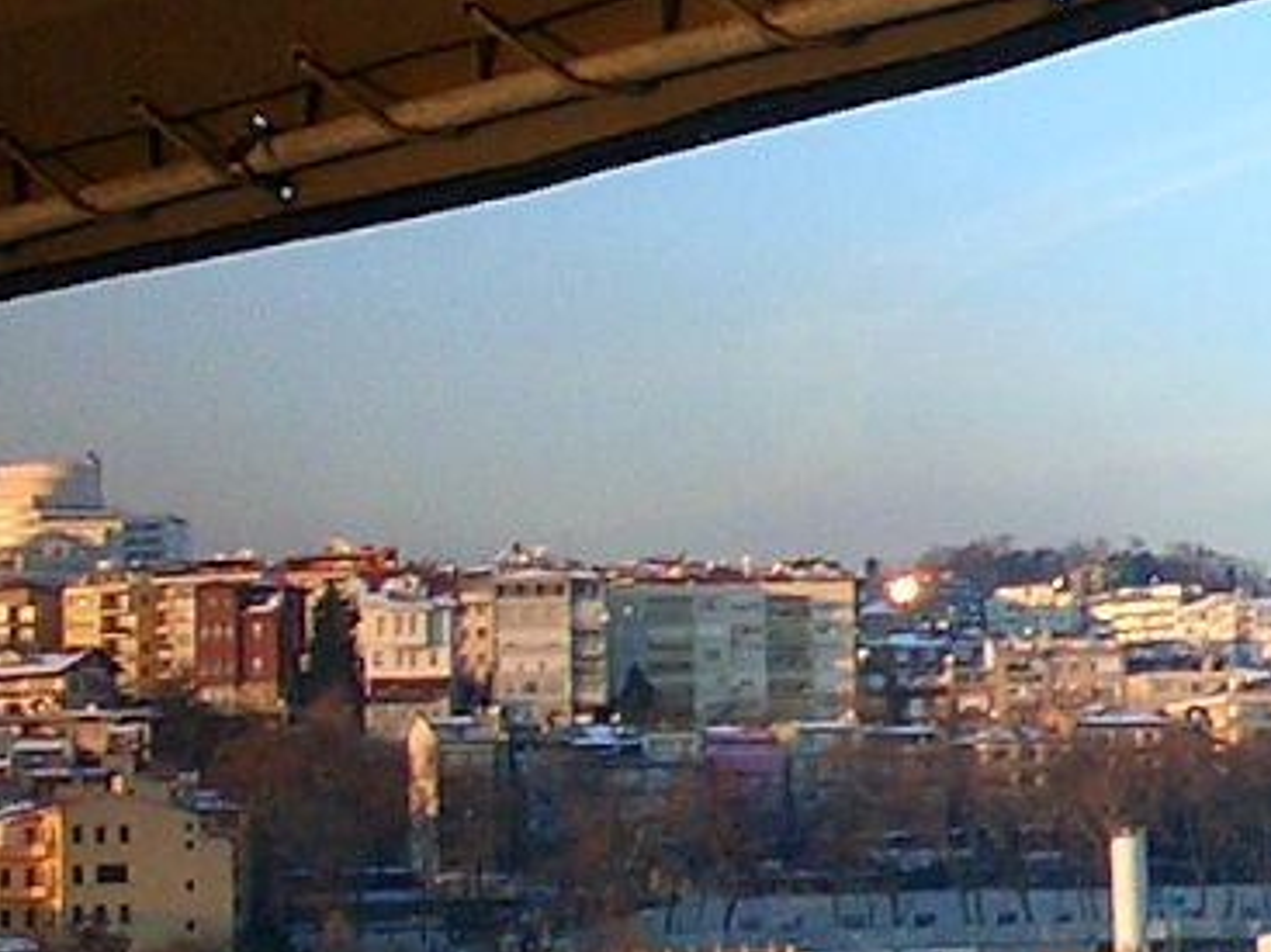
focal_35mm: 129
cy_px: 492
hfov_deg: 14.8
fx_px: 4735
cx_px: 1548
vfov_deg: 11.5
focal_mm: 5.6
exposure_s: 1/320
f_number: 3.5
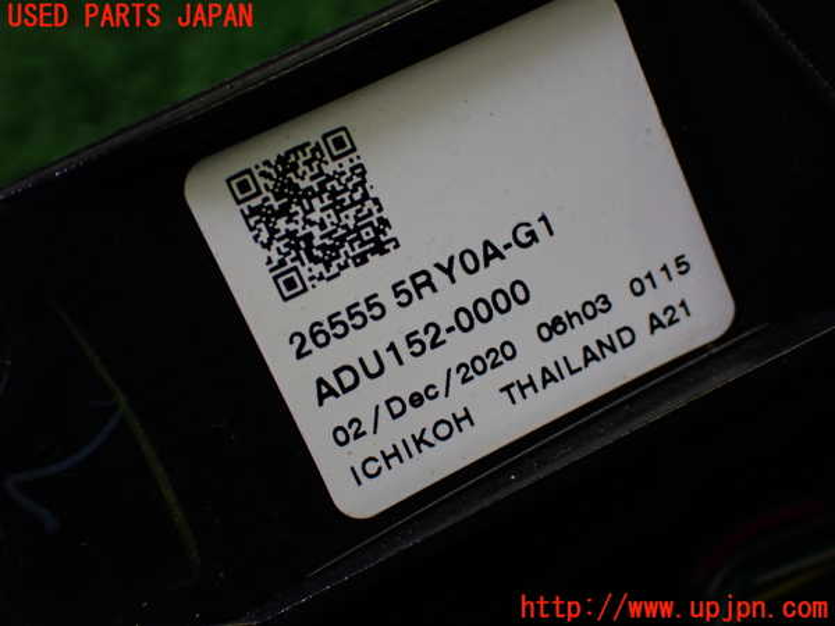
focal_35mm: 44
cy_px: 313
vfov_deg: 32.9
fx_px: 1061
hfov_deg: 42.9
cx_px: 418
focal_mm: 7.84
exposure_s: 1/160
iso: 320
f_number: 2.9
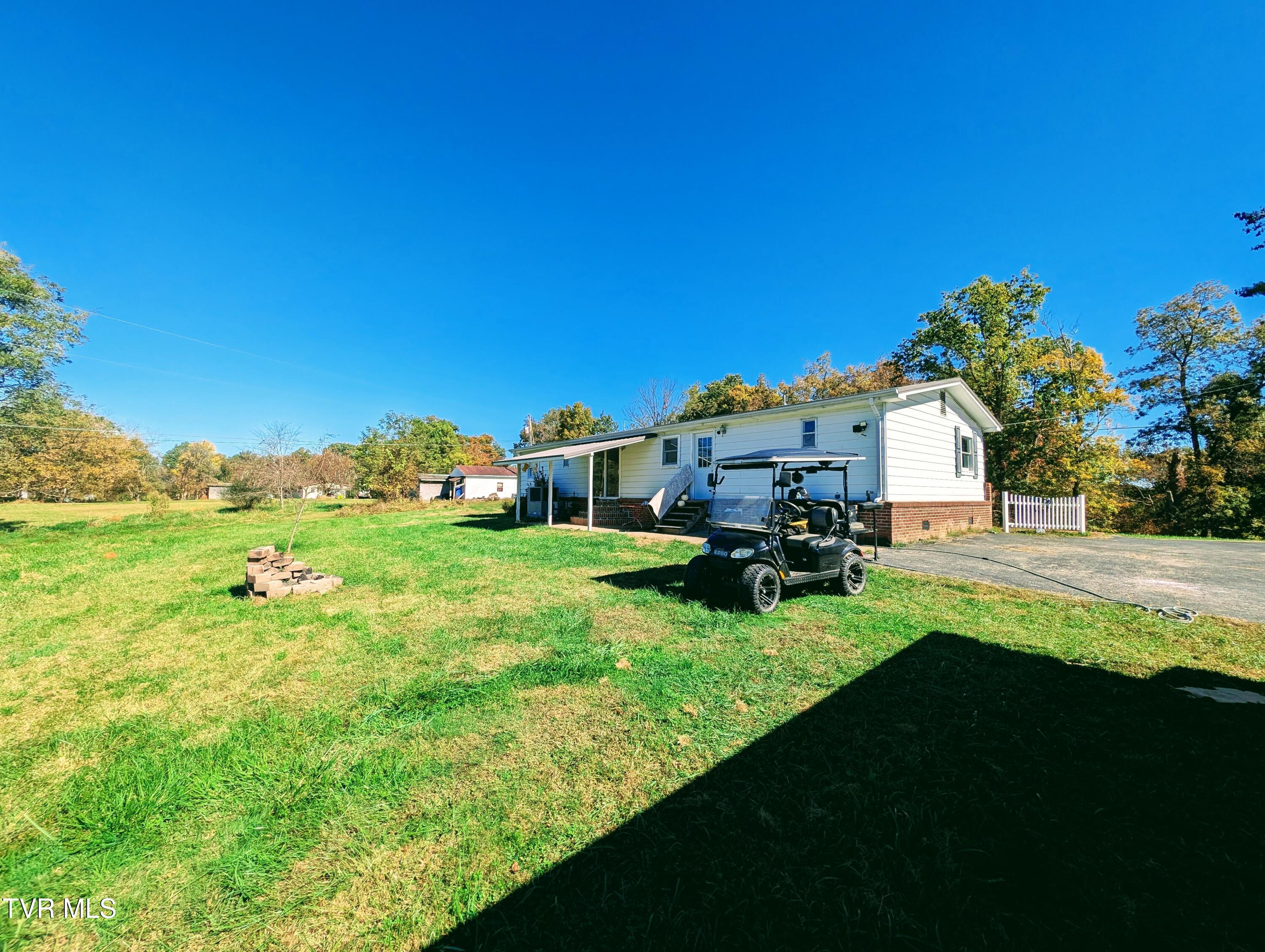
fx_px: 439
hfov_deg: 110.5
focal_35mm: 12
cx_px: 632
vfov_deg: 94.6
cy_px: 476
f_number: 1.95
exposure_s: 1/2058
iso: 41
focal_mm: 2.23
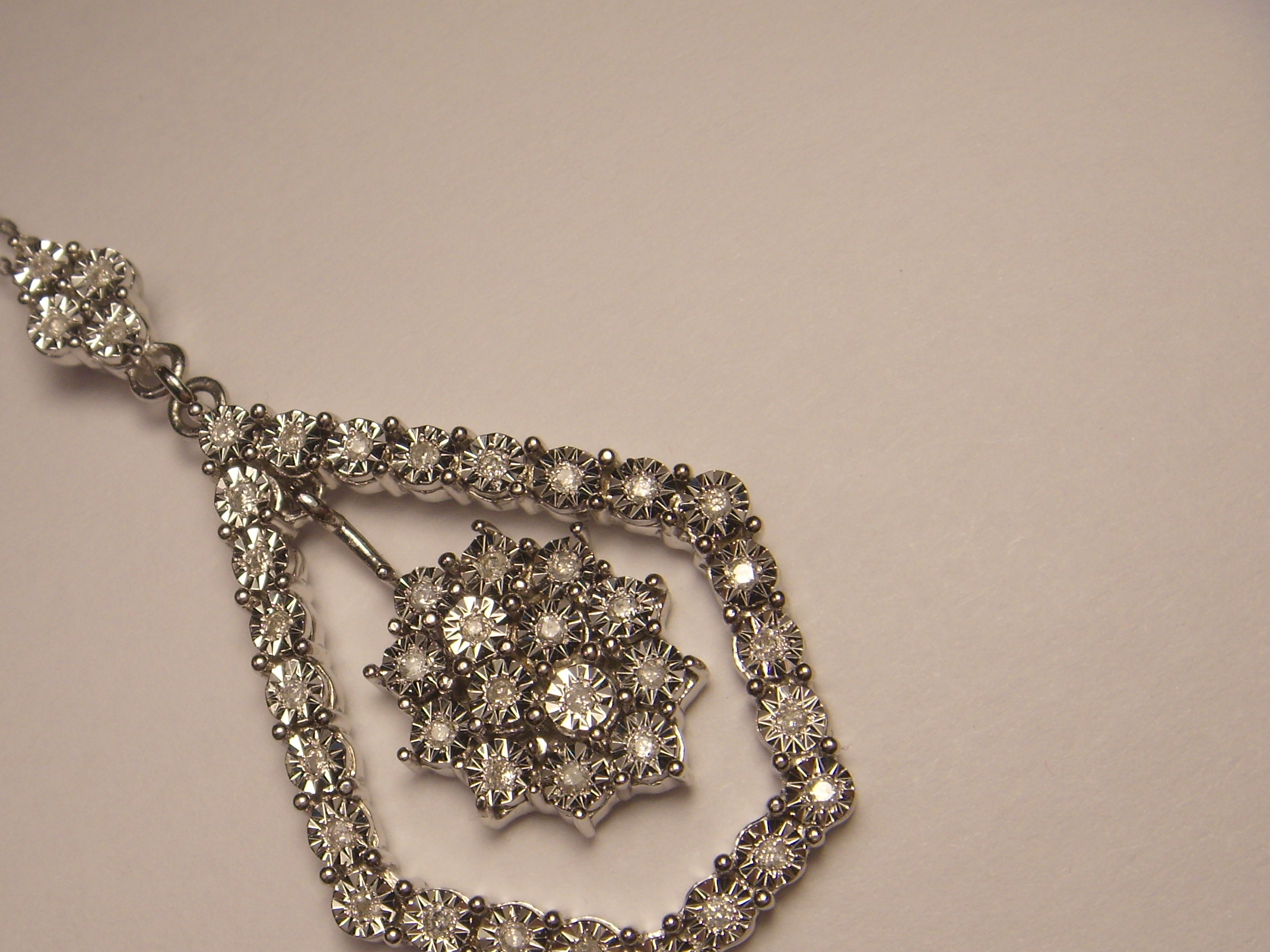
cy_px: 585
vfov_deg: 29.0
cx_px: 452
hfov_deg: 37.9
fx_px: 1834
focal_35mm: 50
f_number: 5.7
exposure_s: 1/333
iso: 64
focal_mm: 6.4
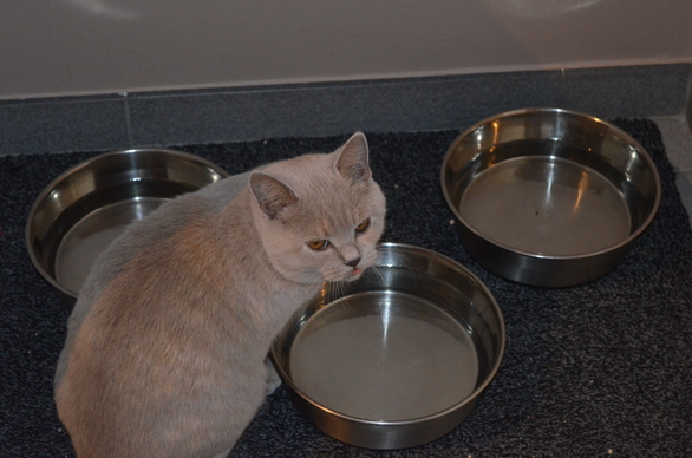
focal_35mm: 85
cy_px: 225
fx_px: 1621
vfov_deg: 16.1
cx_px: 341
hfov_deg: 24.1
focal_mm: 55
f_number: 5.6
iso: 3200
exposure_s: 1/60
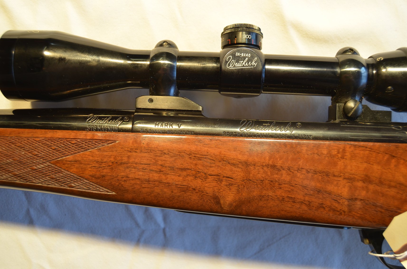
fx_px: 406
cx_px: 204
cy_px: 134
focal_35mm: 36
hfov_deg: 53.2
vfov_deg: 36.7
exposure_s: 1/80
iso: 400
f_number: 4.5
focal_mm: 24
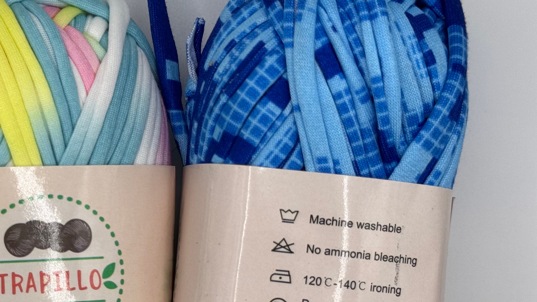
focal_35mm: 85
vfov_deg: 14.2
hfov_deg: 24.8
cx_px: 140
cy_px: 225
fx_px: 1210
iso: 64
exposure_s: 1/271
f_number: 1.78
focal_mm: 6.76
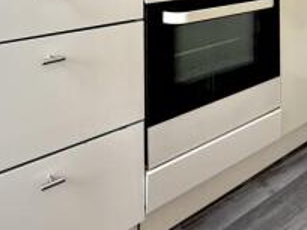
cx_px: 217
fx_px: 355
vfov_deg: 30.0
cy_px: -55
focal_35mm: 40
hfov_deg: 45.7
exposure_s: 1/99
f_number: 2.2
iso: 125
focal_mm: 2.22
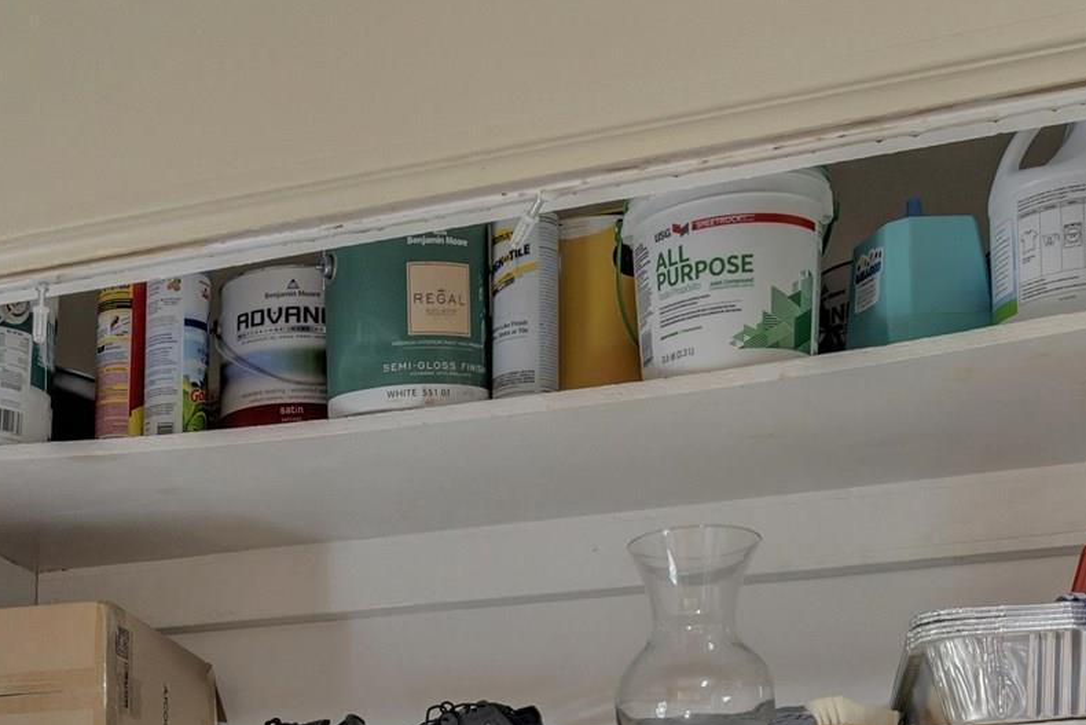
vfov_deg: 17.5
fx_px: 2112
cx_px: 183
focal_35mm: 70
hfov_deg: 28.1
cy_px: 1094
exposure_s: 1/3.33
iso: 100
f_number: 8
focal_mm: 12
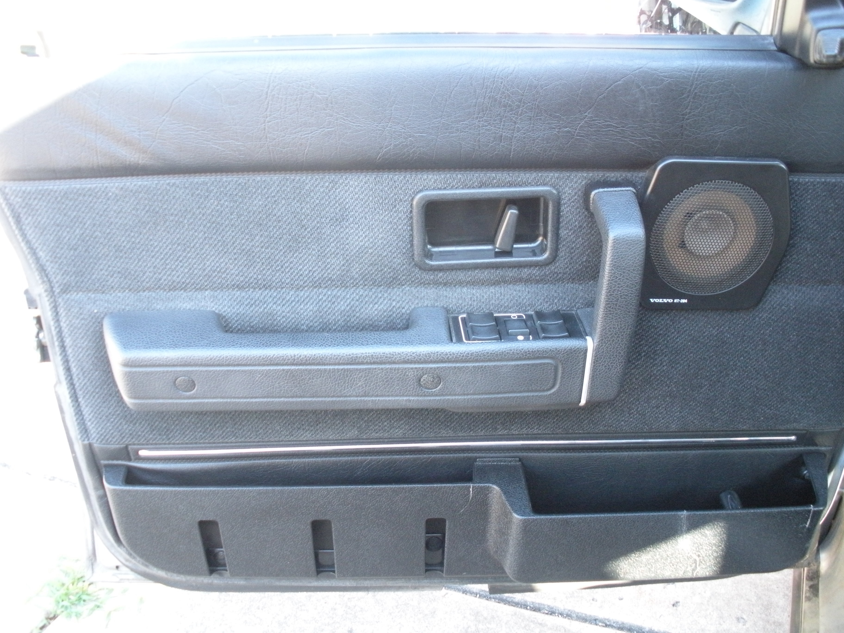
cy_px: 316
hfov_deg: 51.4
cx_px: 422
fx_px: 878
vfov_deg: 39.7
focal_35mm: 36
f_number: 3.5
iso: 400
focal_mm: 6.3
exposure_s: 1/42.5
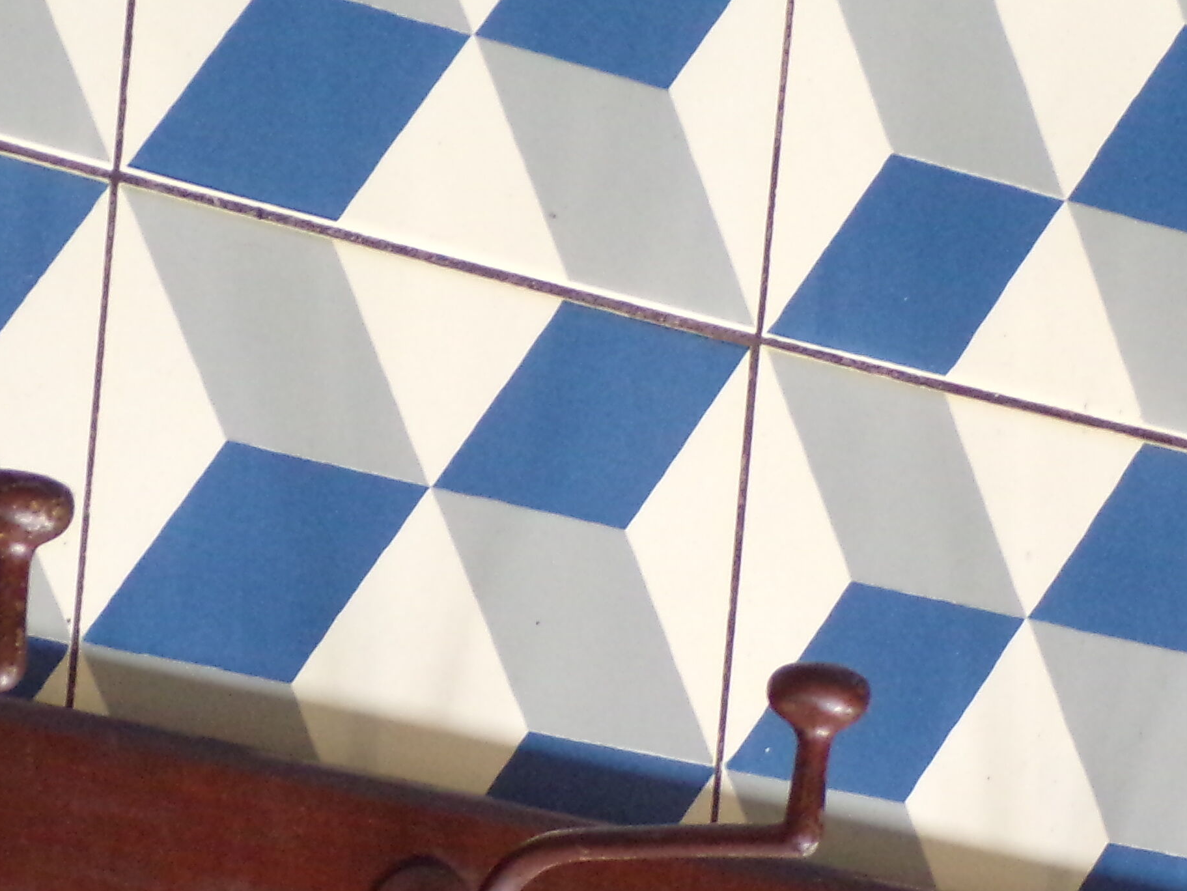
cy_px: 987
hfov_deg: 10.6
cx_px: 369
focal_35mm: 187
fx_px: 6414
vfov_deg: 7.9
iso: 400
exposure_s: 1/17
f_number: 3.9
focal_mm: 13.3
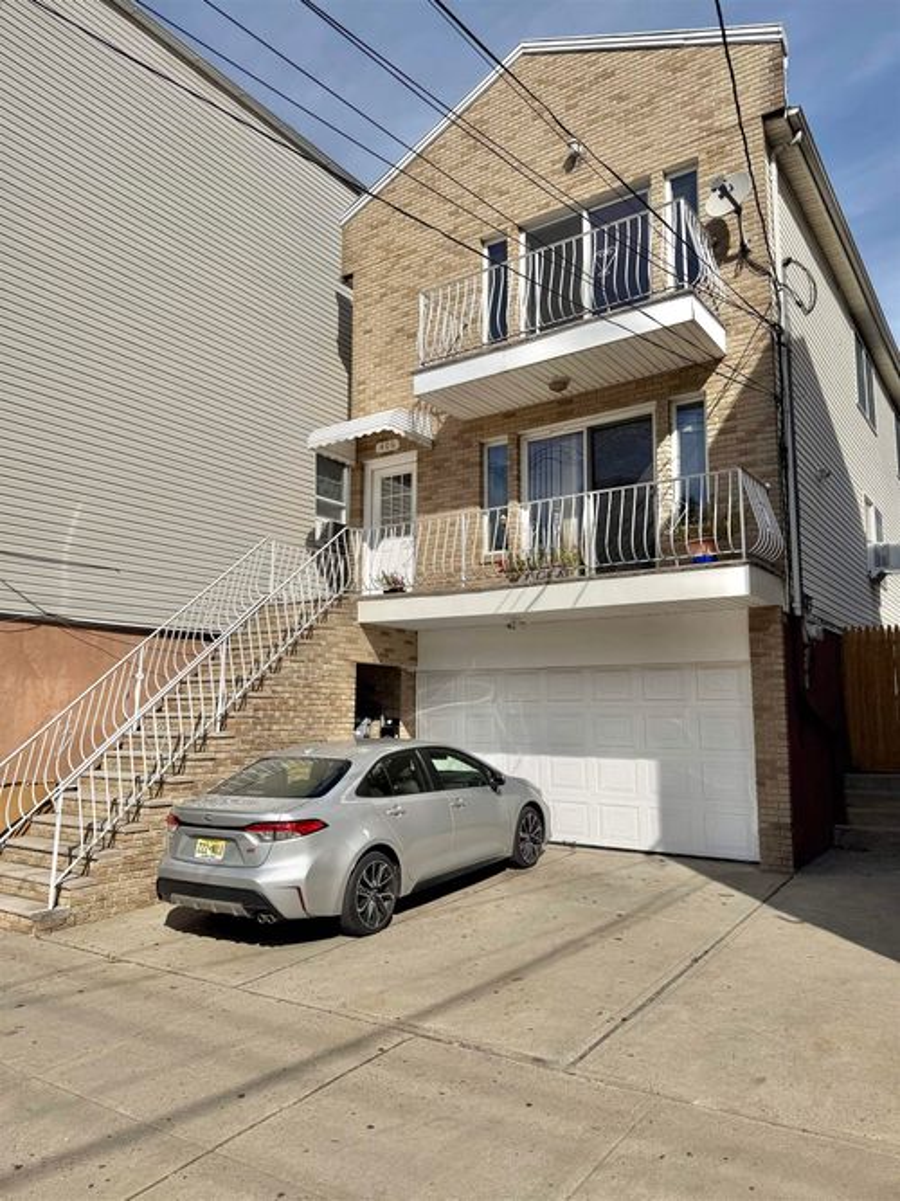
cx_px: 450
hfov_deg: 56.8
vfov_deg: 71.6
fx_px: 832
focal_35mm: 24
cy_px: 600
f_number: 1.78
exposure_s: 1/10309
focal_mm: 6.76
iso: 80
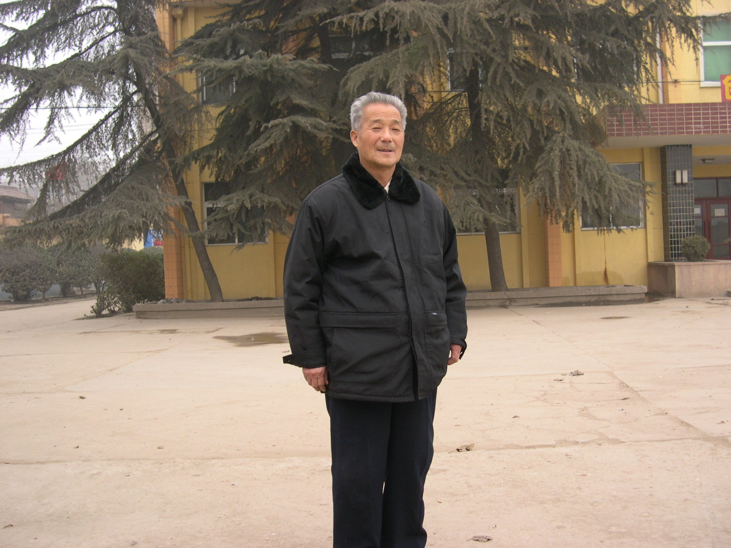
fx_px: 802
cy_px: 274
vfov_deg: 37.7
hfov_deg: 49.0
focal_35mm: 38
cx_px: 366
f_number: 2.8
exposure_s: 1/342
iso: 100
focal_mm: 8
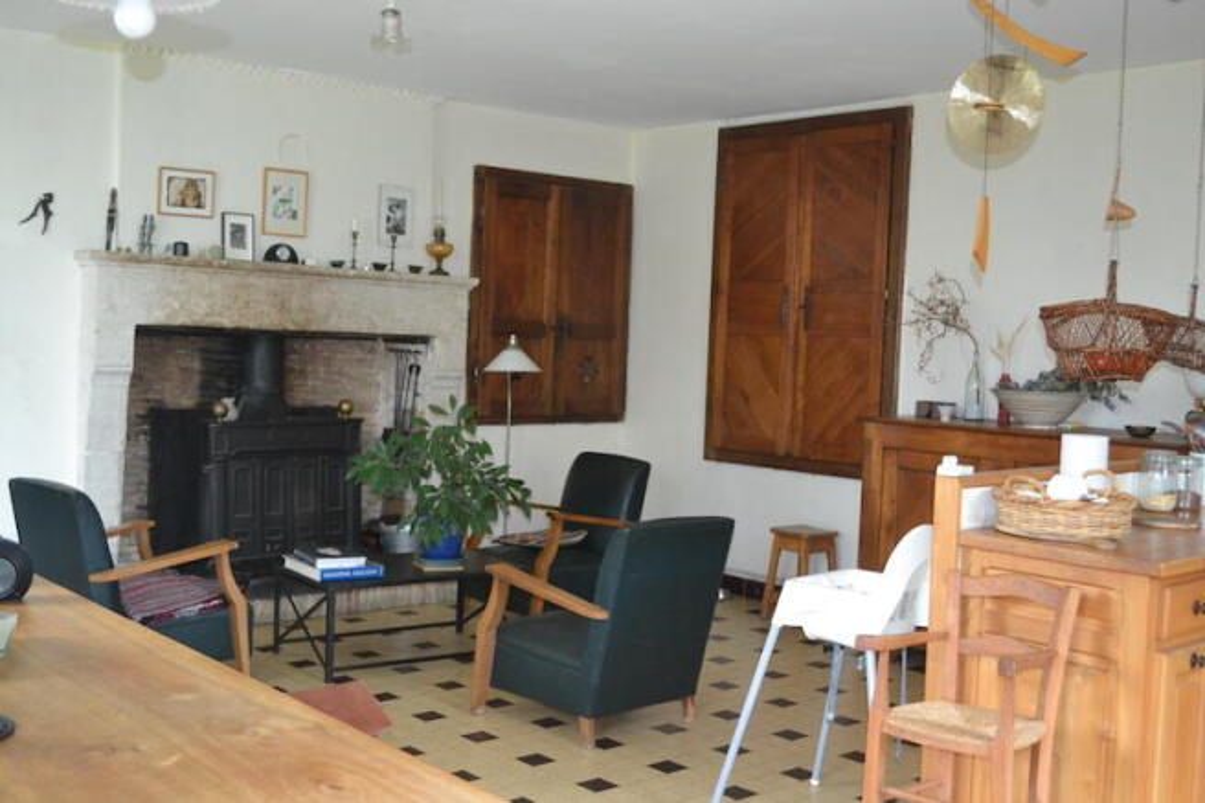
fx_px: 1305
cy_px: 402
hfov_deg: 49.6
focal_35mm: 39
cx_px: 602
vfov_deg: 34.2
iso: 1800
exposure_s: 1/60
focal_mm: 26
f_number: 4.2
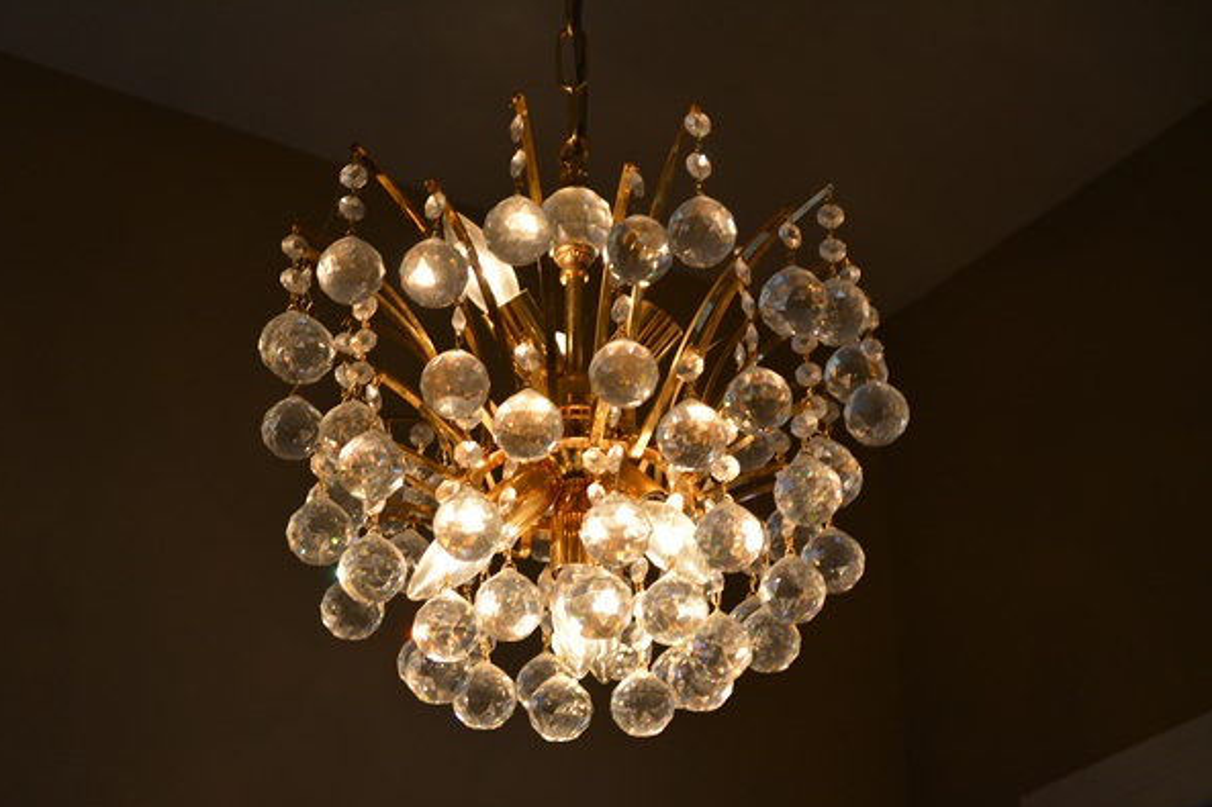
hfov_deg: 24.3
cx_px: 601
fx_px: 2810
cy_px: 407
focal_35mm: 84
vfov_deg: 16.3
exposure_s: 1/60
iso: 400
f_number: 5.6
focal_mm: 55
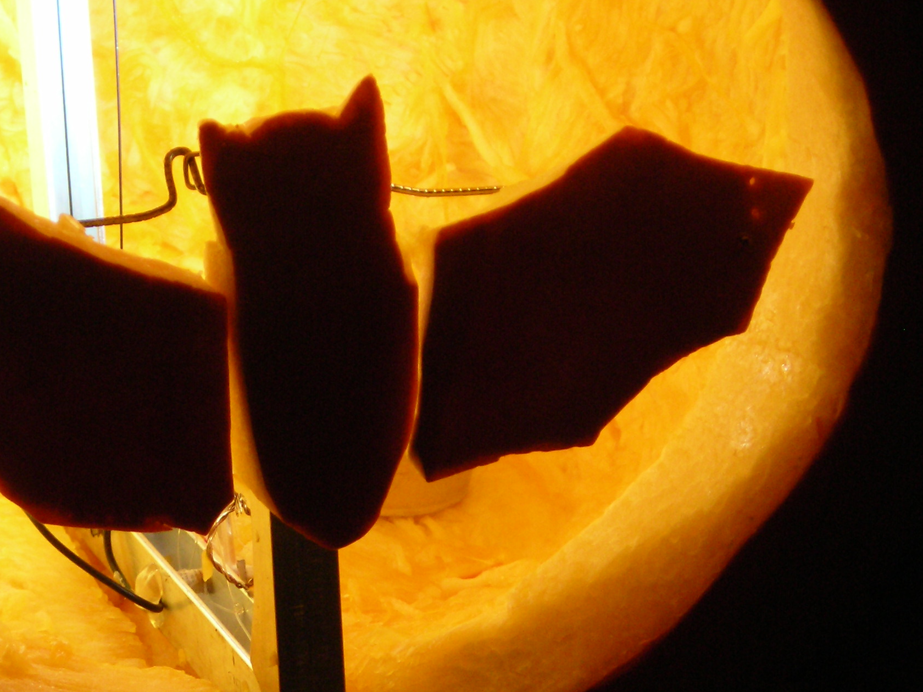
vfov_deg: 8.3
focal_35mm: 179
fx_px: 4773
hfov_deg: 11.0
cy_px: 355
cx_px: 351
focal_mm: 19.2
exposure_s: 1/1.8
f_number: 5.3
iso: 200
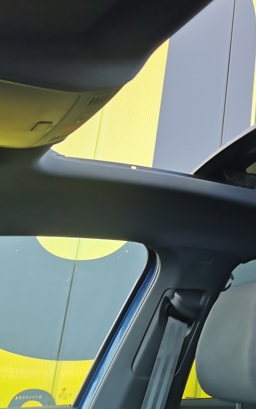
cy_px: 136
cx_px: 300
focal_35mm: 56
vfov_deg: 35.9
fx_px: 624
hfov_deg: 21.6
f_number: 1.8
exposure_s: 1/99.9
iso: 50
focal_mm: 5.58
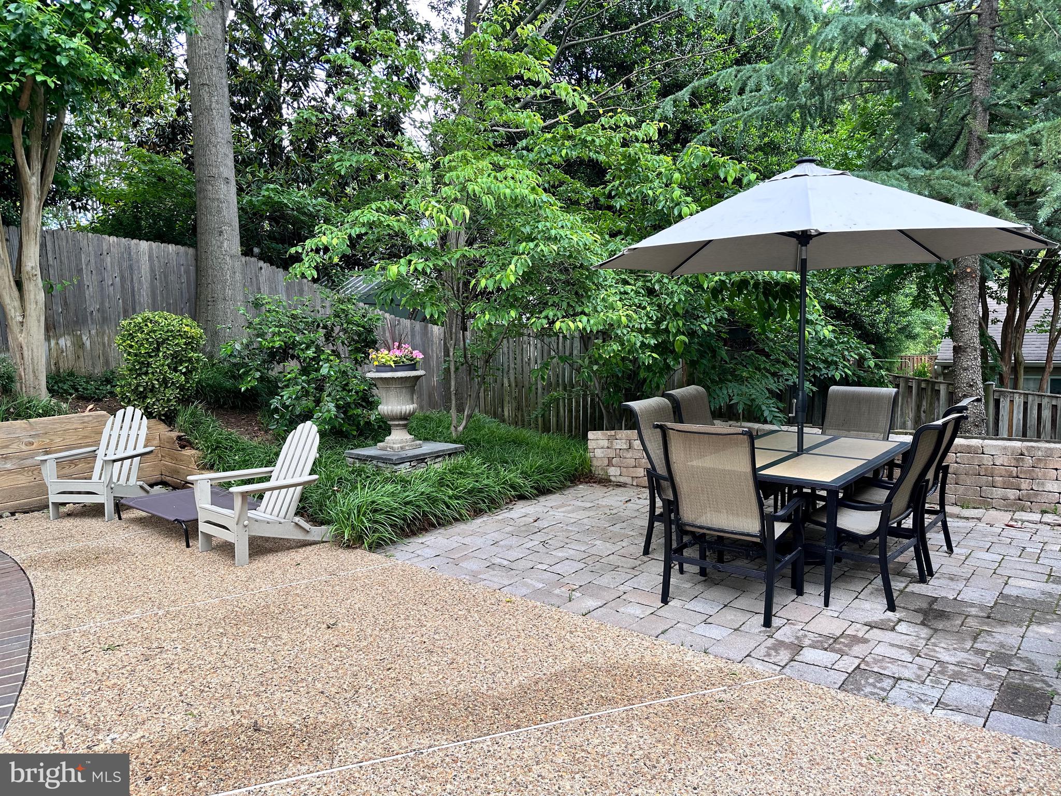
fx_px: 736
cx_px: 530
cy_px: 398
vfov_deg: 56.8
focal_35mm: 24
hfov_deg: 71.6
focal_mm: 6.86
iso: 64
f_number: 1.78
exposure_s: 1/146
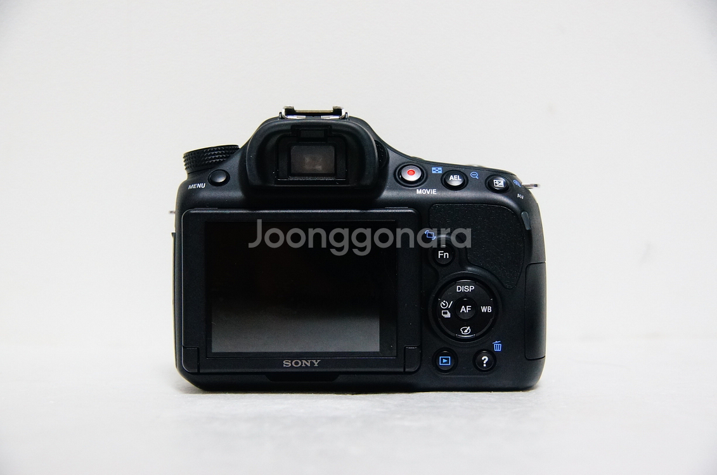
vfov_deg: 25.7
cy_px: 238
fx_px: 1044
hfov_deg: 37.9
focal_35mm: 52
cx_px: 358
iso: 2000
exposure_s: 1/60
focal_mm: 35
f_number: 4.5
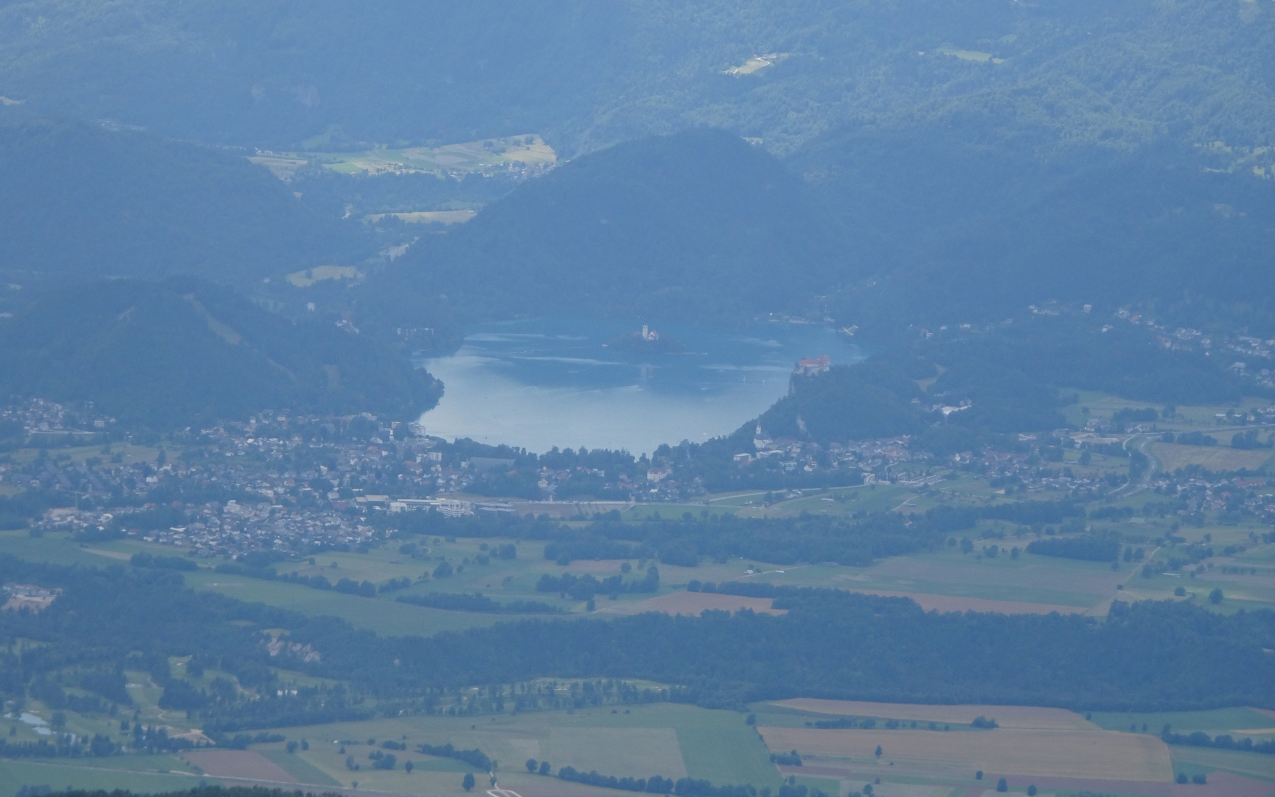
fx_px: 6776
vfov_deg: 6.7
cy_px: 325
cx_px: 635
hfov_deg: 10.7
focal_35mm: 195
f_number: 5.6
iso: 80
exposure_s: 1/320
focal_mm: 31.31
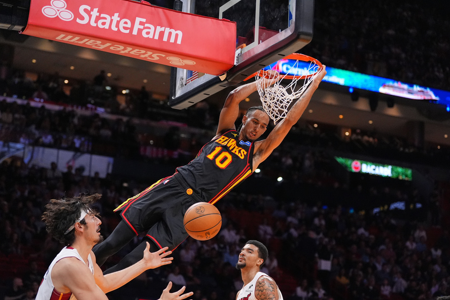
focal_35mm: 83
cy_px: 167
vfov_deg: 16.4
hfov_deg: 24.5
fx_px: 1037
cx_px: 226
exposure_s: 1/2000
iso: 4000
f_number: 2.8
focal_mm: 74
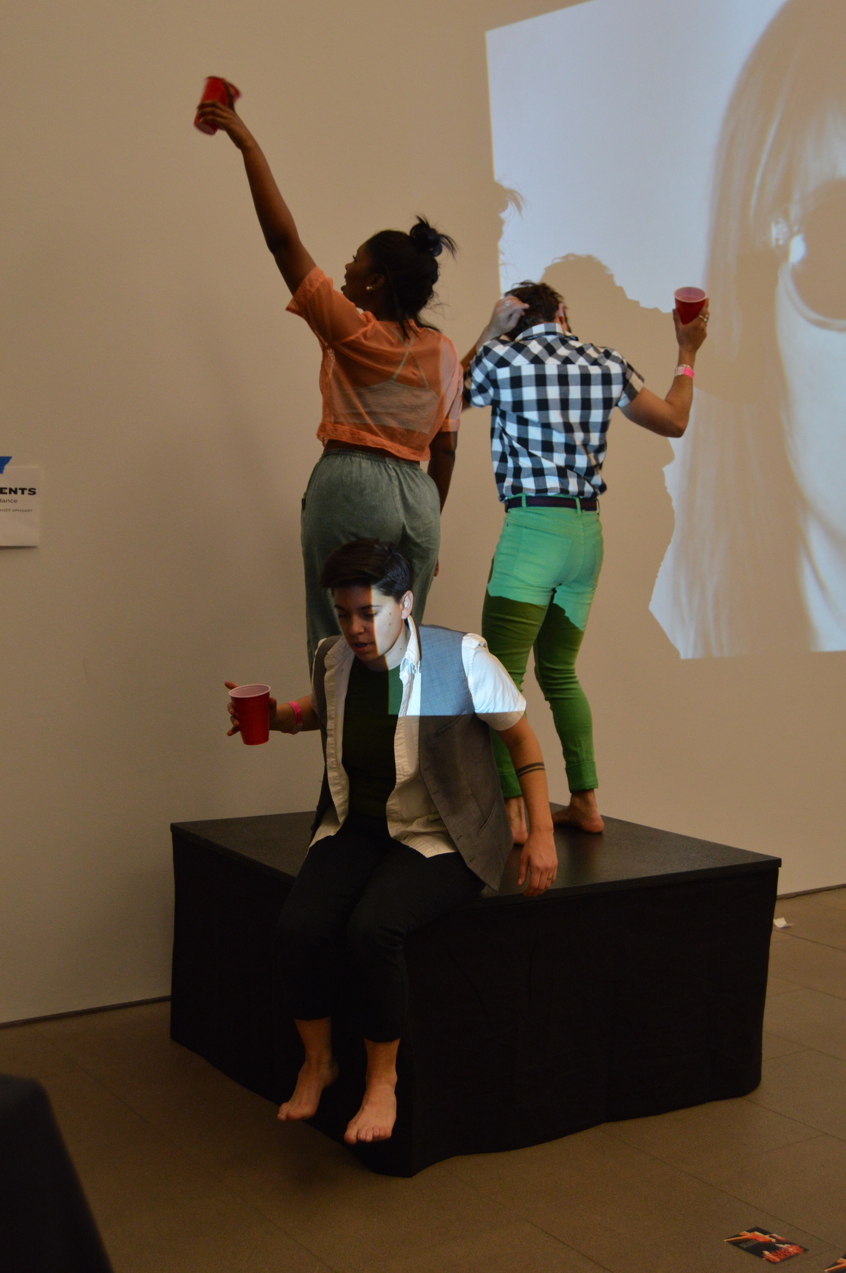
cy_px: 636
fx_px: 1483
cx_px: 423
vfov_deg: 46.4
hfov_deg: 31.8
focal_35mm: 42
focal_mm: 28
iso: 800
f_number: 4
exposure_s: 1/60
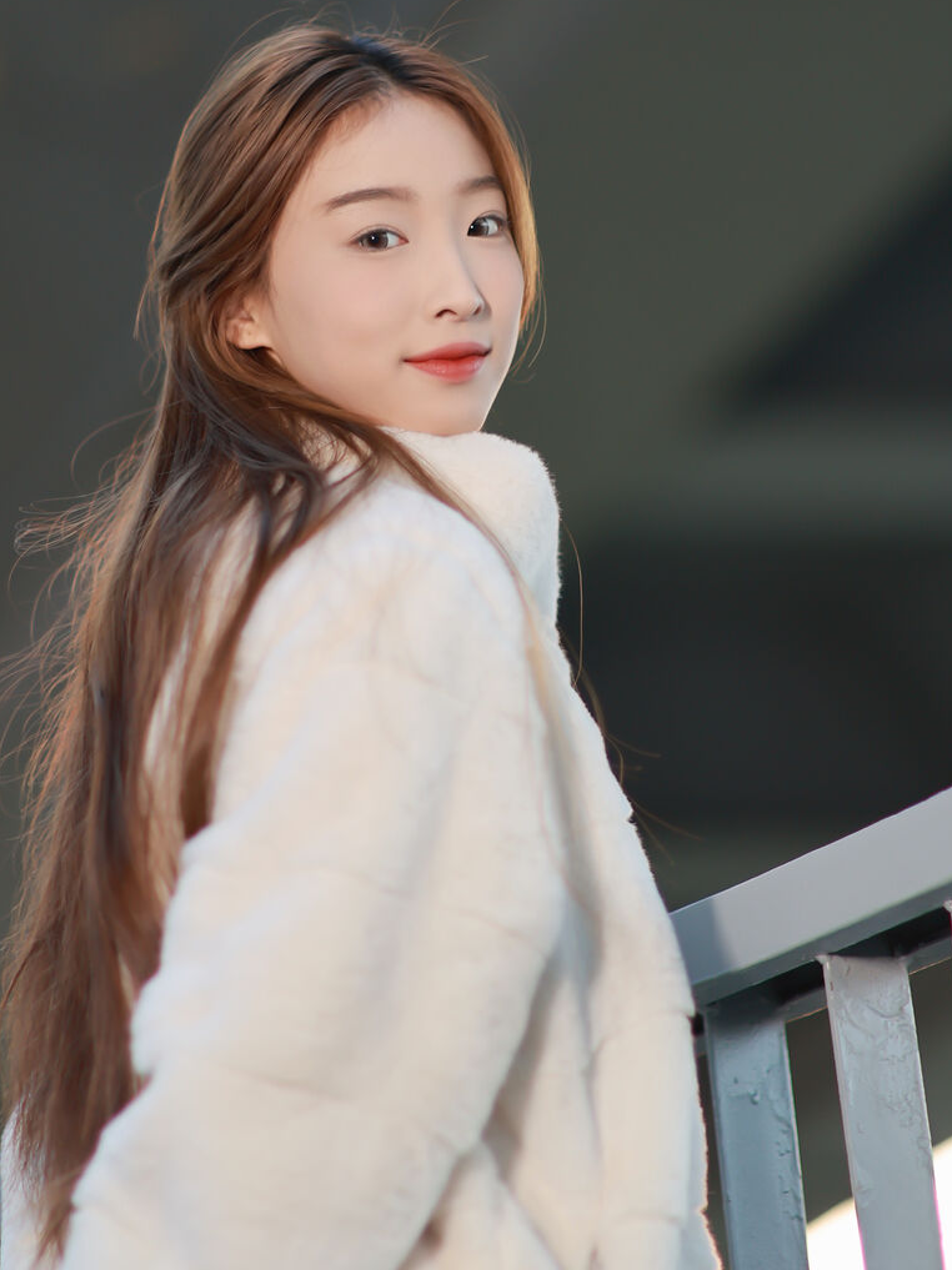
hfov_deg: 10.4
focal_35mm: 143
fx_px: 5247
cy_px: 386
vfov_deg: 13.8
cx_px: 349
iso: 125
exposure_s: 1/125
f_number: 1.2
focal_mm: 85
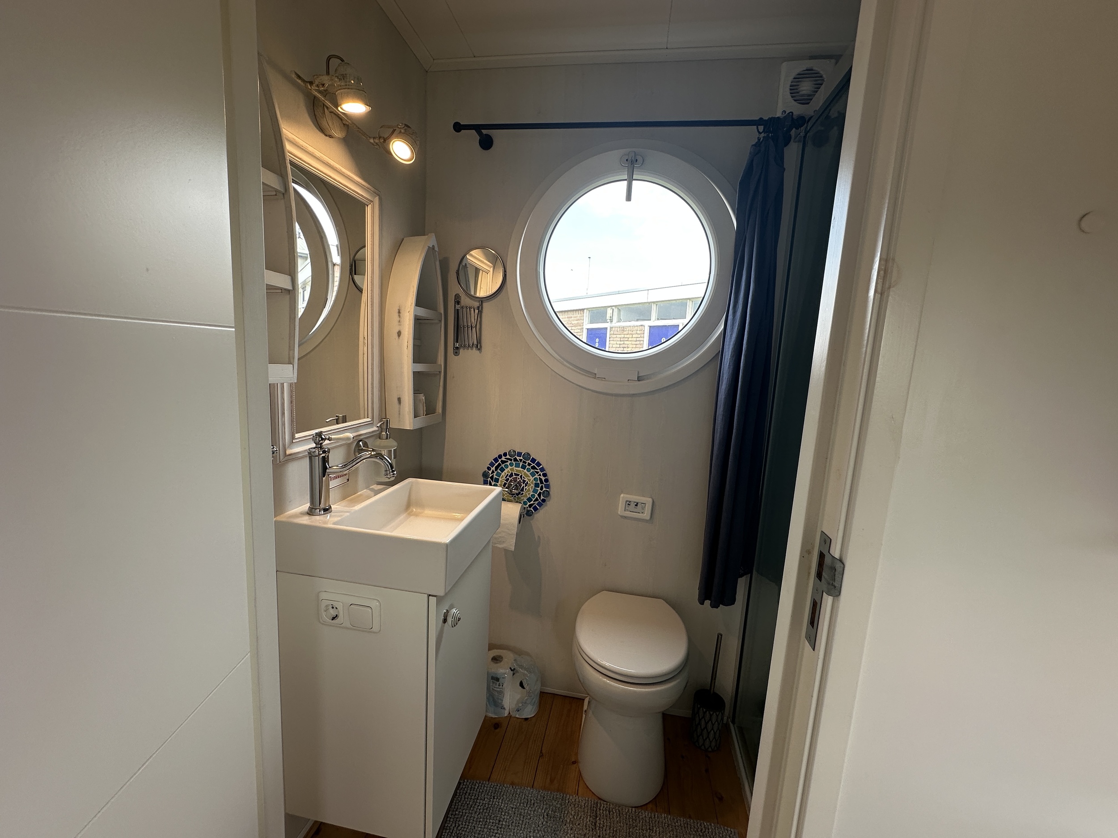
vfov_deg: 85.7
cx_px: 559
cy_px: 419
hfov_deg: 102.1
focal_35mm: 14
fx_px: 452
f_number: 2.2
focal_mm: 2.22
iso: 40
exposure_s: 1/99
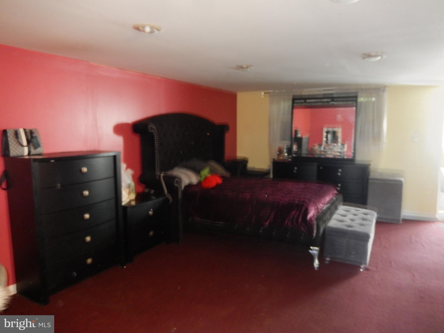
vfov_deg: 54.9
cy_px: 166
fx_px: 321
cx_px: 222
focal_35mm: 25
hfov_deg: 69.4
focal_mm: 4.5
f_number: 3.4
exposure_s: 1/30
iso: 640
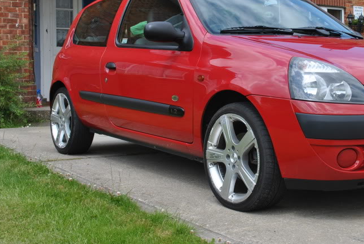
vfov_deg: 23.7
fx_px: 577
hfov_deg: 34.7
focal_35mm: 57
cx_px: 244
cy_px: 74
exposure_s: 1/160
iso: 100
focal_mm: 24
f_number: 8
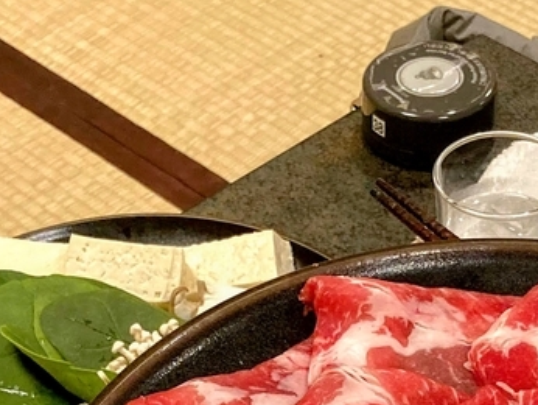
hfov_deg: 20.2
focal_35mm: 97
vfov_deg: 14.7
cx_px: 348
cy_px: 514
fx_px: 1509
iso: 160
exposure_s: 1/60
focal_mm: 3.99
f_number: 1.8
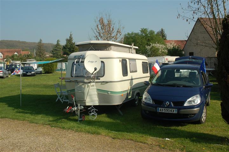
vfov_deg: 33.0
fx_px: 257
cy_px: 76
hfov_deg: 47.9
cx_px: 114
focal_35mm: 40
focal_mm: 27
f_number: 9
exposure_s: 1/320
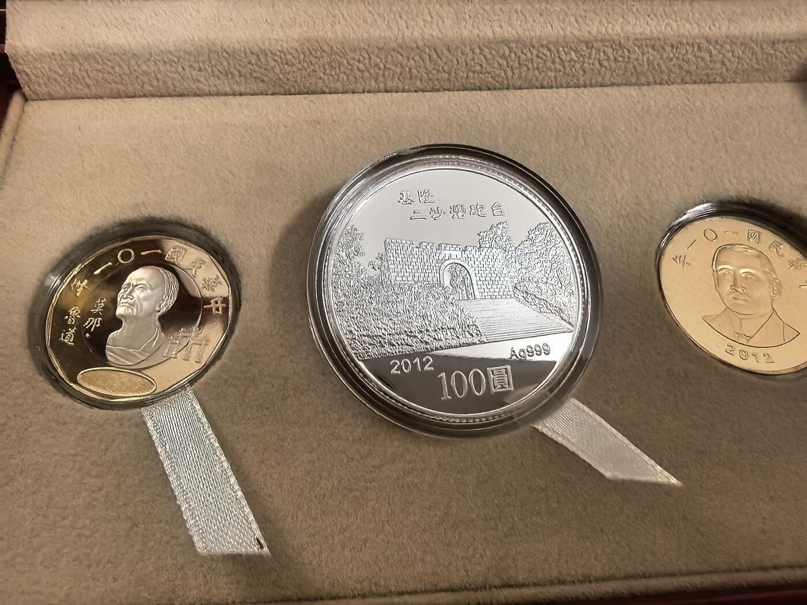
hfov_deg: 71.6
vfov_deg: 56.8
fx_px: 560
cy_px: 302
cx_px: 404
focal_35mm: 24
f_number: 2.2
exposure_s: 1/25
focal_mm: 1.68
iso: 500
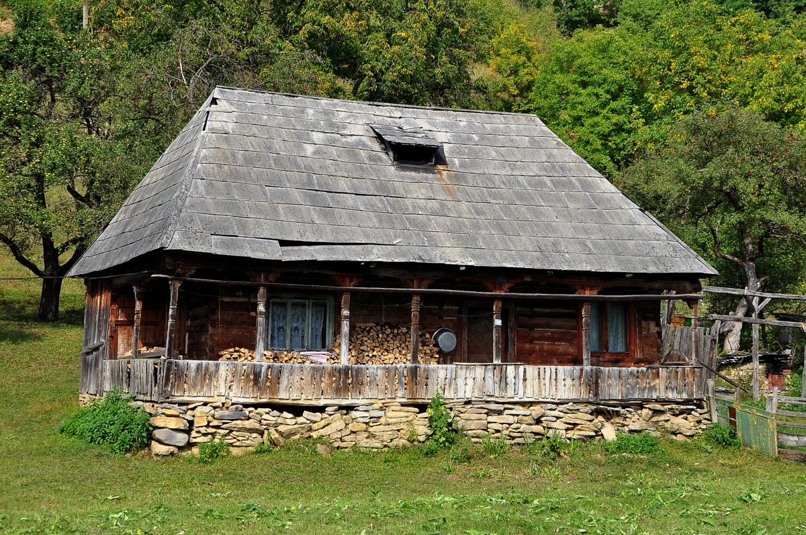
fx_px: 1409
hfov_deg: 31.9
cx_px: 403
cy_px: 268
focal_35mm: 63
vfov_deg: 21.5
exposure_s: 1/400
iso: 400
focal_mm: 42
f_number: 10
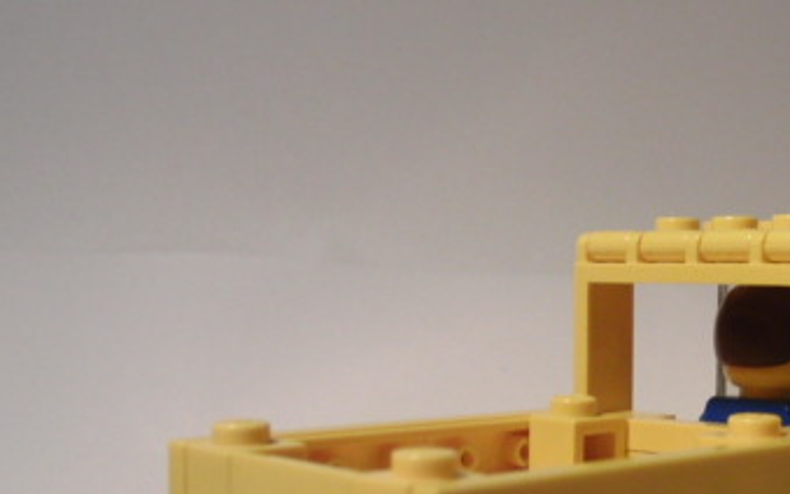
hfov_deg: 27.3
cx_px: 625
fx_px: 1593
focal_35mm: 74
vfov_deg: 17.4
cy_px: 429
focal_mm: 6.42
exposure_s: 1/80
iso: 250
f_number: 3.6
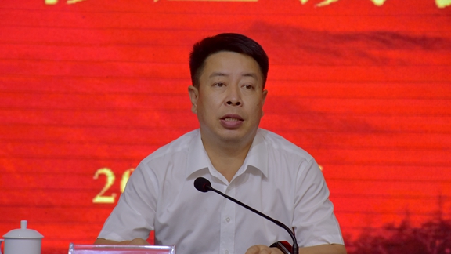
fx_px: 2272
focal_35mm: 190
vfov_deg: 6.4
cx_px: 219
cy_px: 155
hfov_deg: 11.3
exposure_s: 1/200
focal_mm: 116
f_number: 7.1
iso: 800
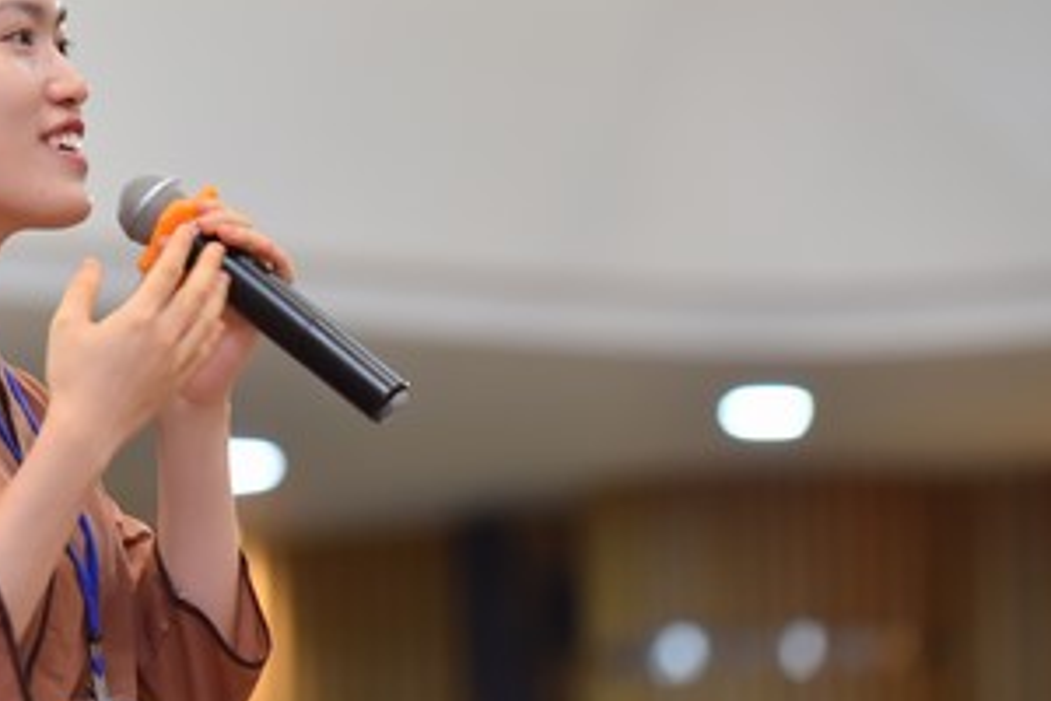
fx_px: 9487
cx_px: 130
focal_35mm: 325
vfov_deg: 4.2
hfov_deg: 6.3
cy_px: 265
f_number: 3.2
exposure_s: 1/125
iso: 800
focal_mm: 150
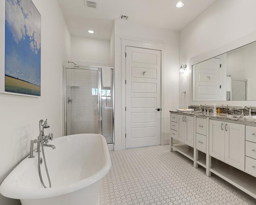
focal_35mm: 19
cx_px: 151
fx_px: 144
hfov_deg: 82.4
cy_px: 102
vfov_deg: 70.9
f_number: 8
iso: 100
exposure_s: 1/2
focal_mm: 16
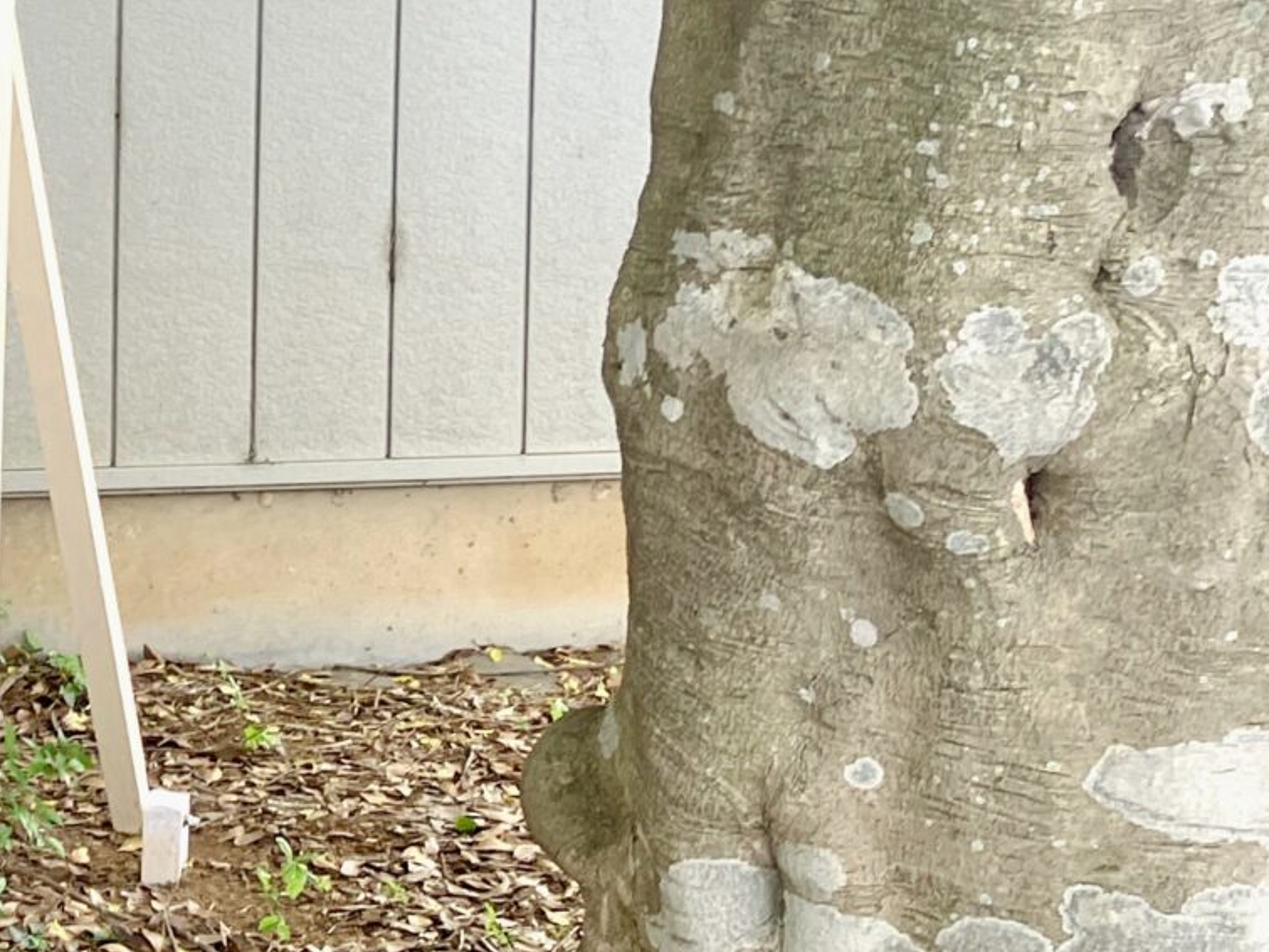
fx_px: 3482
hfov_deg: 18.4
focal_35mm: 95
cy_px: -57
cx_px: -620
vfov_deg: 15.2
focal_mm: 3.99
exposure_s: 1/131
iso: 20
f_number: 1.8
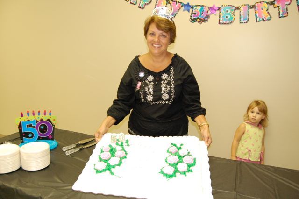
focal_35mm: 27
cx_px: 150
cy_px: 100
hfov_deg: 67.4
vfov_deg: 47.9
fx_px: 224
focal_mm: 18
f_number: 5
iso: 1600
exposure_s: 1/60
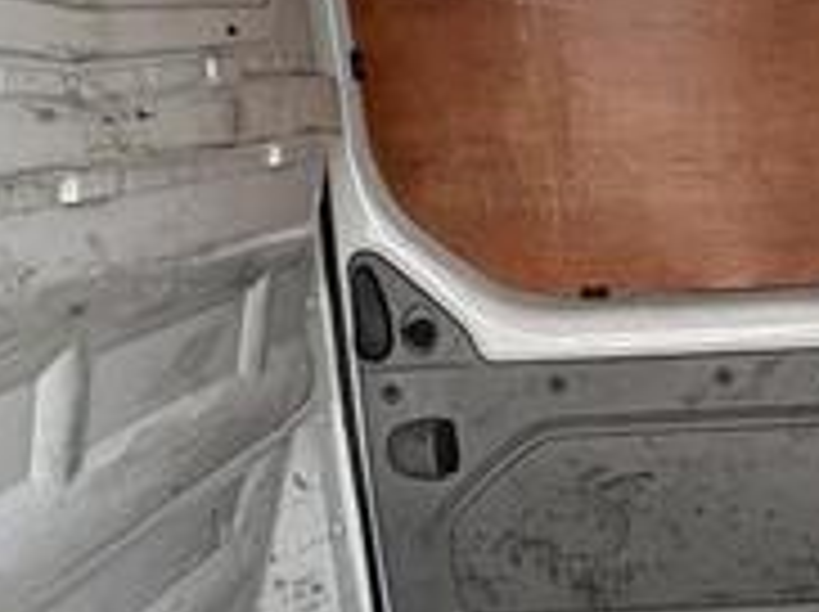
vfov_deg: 20.8
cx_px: 882
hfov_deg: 26.2
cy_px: 544
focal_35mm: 69
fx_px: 1630
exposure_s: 1/136
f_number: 2.2
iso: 80
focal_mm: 2.22
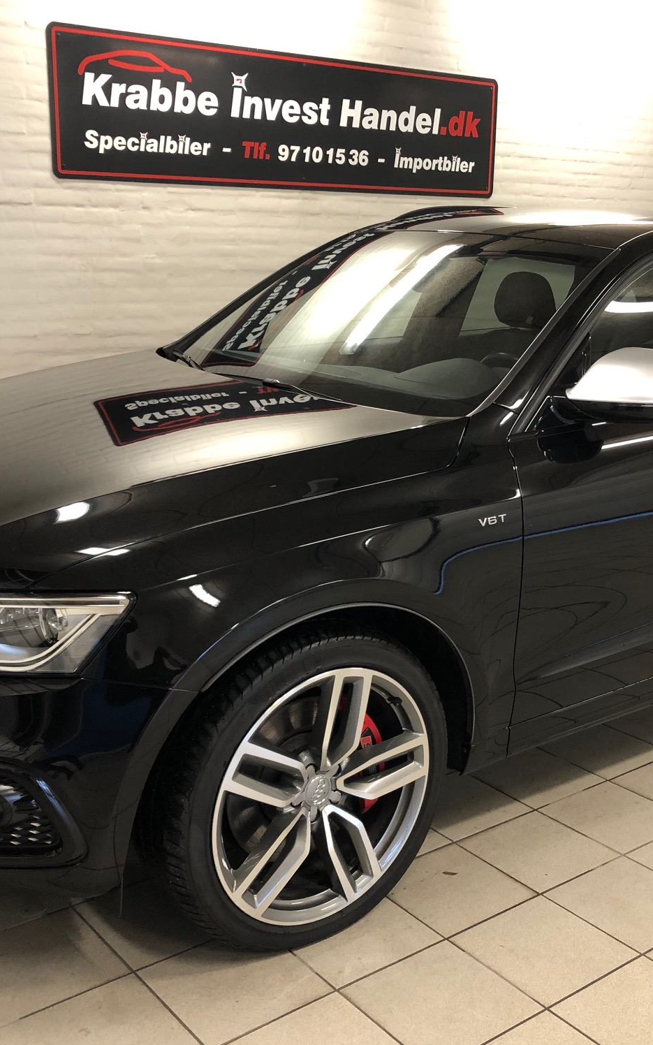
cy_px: 520
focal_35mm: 40
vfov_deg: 49.3
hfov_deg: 31.9
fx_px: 1139
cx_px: 388
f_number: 1.8
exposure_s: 1/17
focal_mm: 3.99
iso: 50
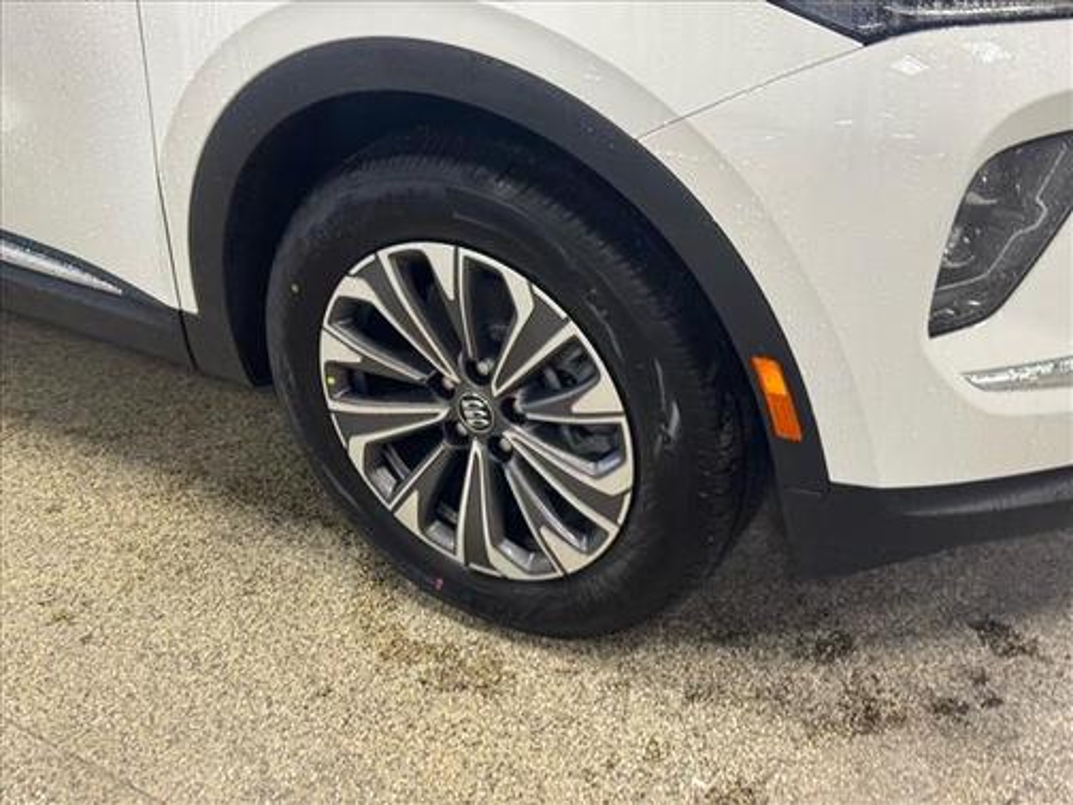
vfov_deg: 30.3
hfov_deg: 39.7
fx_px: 1488
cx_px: 536
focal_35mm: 48
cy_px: 402
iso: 200
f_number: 1.78
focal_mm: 6.76
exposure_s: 1/60
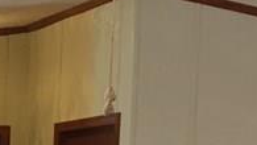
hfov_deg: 12.2
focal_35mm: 166
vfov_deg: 6.9
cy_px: 359
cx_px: -159
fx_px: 1132
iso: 32
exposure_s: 1/30
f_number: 2.2
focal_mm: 4.15
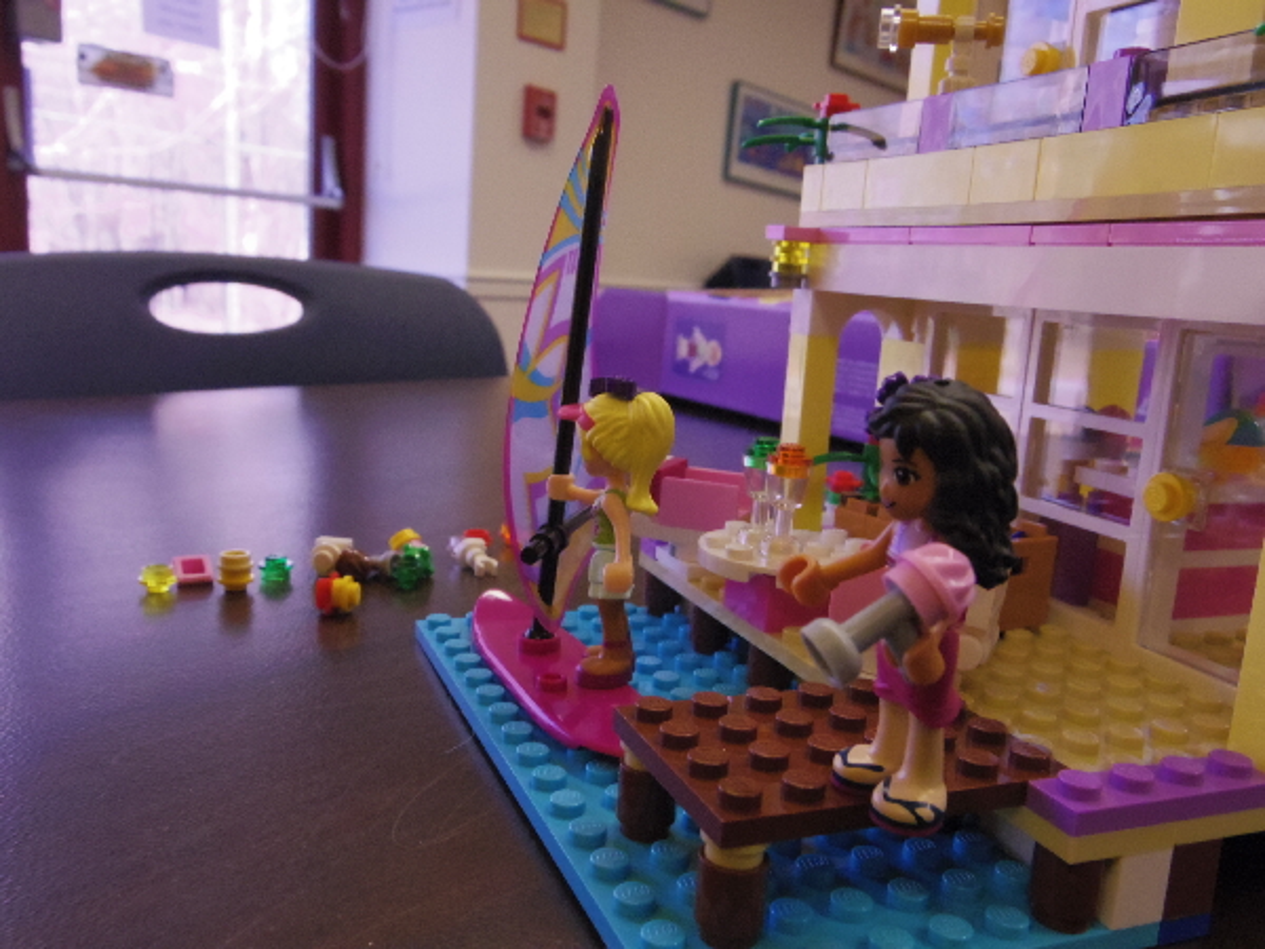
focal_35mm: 30
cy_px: 474
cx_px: 632
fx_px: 1096
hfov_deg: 60.0
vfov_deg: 46.8
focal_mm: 5.4
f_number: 4.5
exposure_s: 1/125
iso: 1000
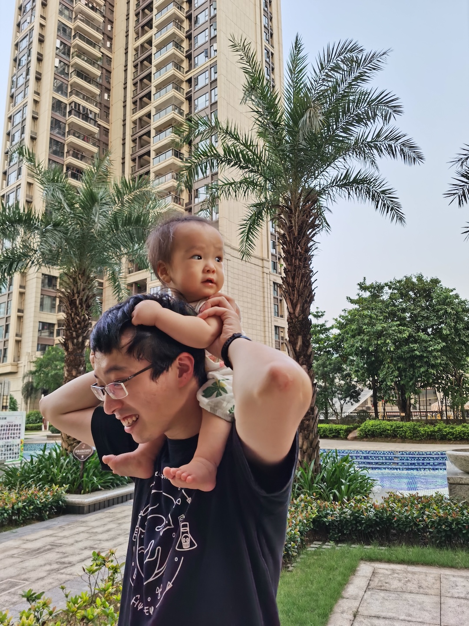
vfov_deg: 65.3
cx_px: 234
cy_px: 313
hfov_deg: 51.4
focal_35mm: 27
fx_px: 488
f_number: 1.6
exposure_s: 1/165
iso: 50
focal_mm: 5.56
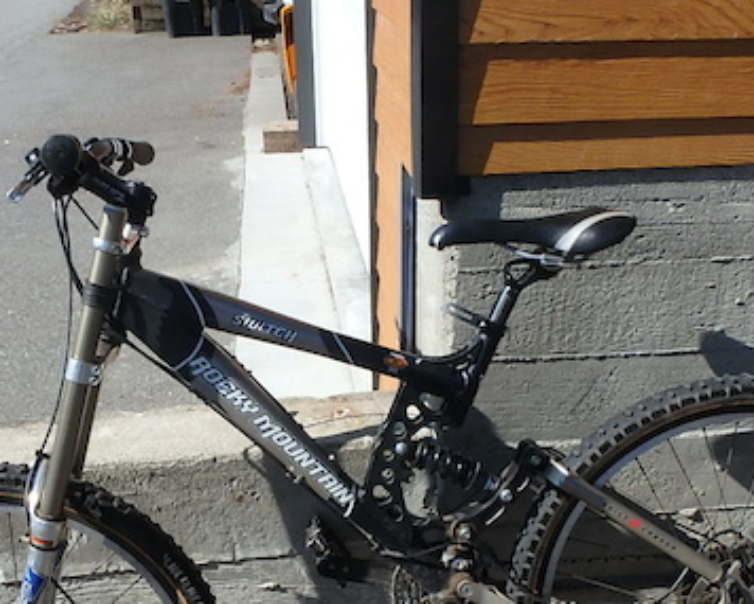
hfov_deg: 40.3
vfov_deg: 31.7
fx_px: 1027
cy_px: 500
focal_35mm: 46
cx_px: 375
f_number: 6
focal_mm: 3.7
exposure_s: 1/400
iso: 125
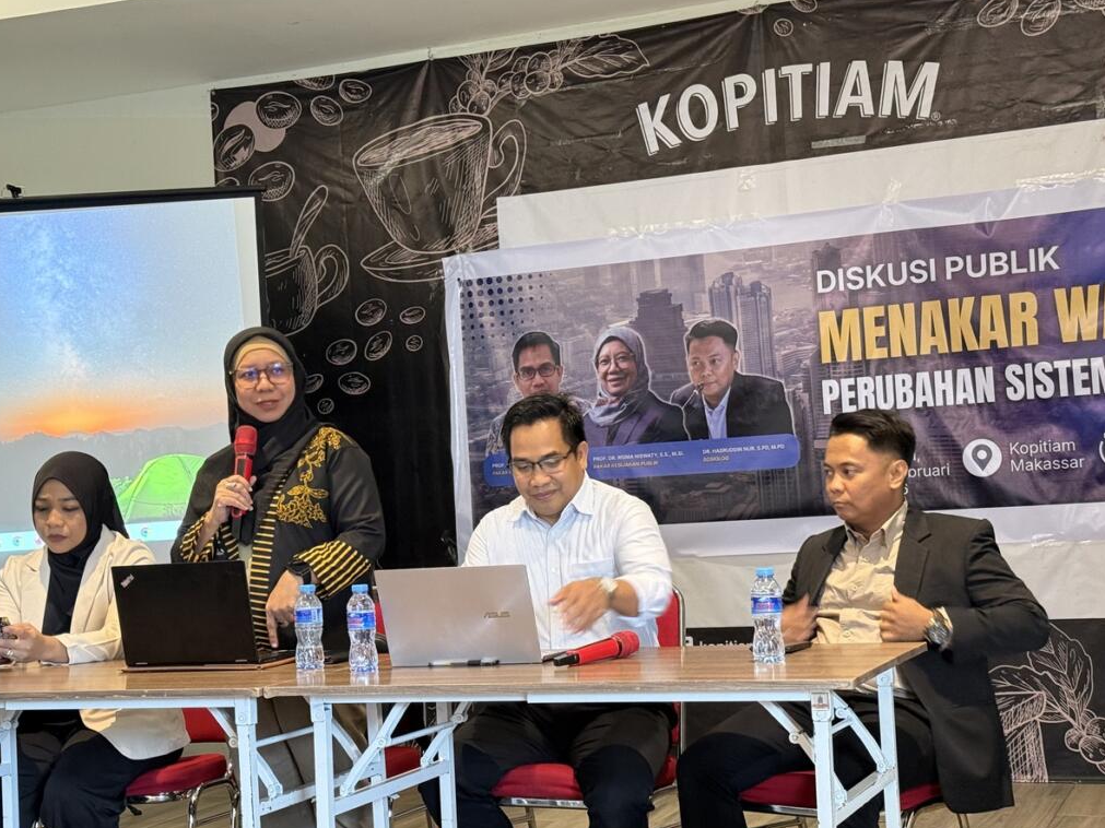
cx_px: 541
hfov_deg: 33.8
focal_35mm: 57
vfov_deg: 25.6
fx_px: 1819
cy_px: 461
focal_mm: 6.76
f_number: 1.78
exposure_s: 1/33
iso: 320
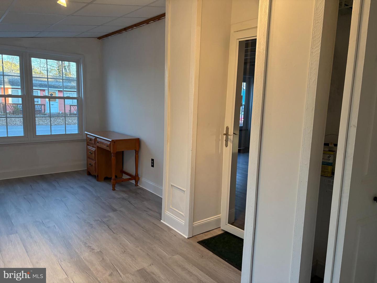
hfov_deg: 67.3
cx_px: 188
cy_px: 142
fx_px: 283
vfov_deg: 53.1
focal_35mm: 26
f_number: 1.6
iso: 200
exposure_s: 1/120
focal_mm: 5.96
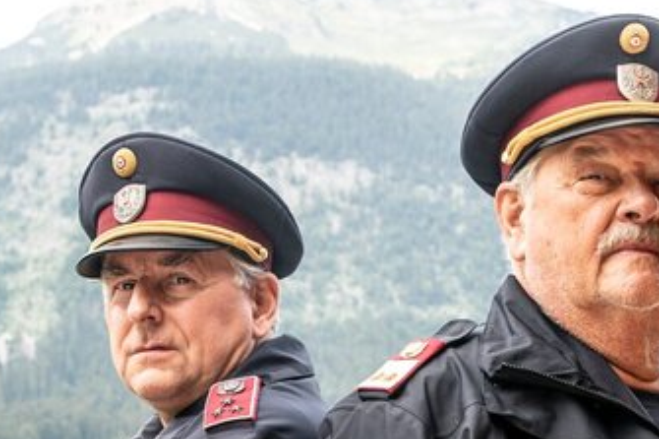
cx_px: 352
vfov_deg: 15.6
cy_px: 420
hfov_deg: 23.7
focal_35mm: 86
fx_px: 1573
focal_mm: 24
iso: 400
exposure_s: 1/400
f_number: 5
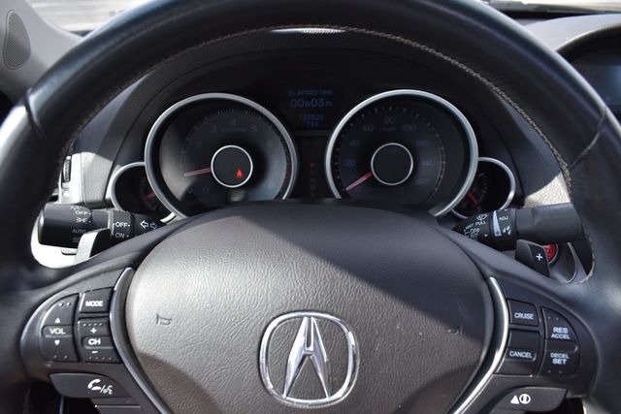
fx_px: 466
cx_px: 310
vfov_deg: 48.0
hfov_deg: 67.4
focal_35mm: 27
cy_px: 207
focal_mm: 18
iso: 250
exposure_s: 1/250
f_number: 5.6
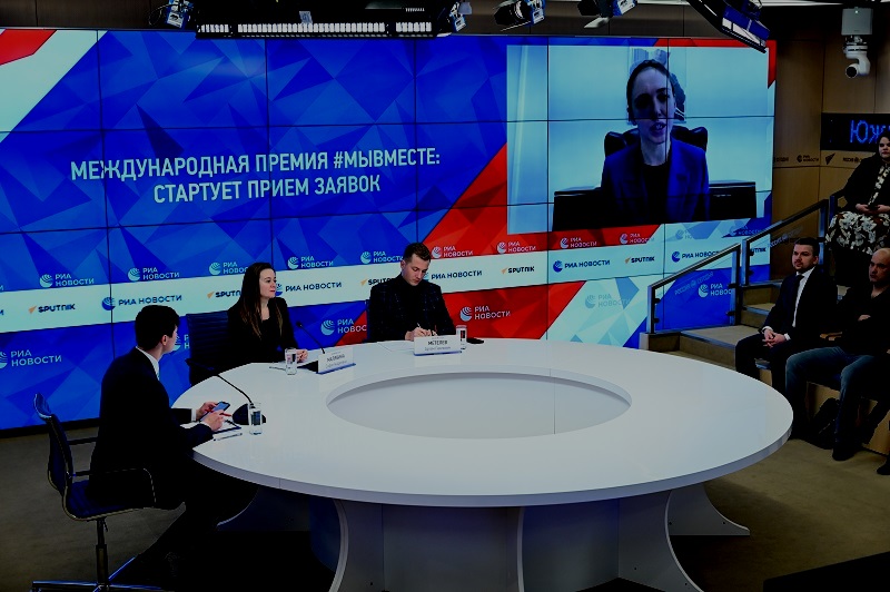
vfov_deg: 28.0
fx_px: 1186
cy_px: 296
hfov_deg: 41.1
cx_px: 445
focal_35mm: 48
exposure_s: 1/125
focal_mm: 48
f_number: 4
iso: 1600
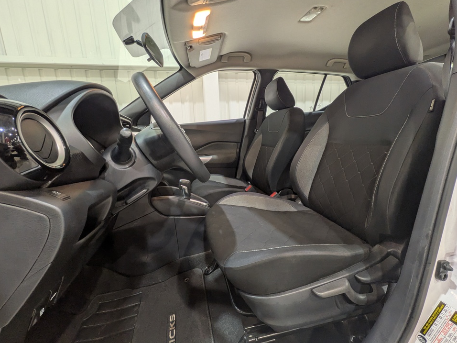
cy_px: 169
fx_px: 198
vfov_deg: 81.7
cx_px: 231
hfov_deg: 98.2
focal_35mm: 15
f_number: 2.2
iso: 72
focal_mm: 1.83
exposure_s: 1/40
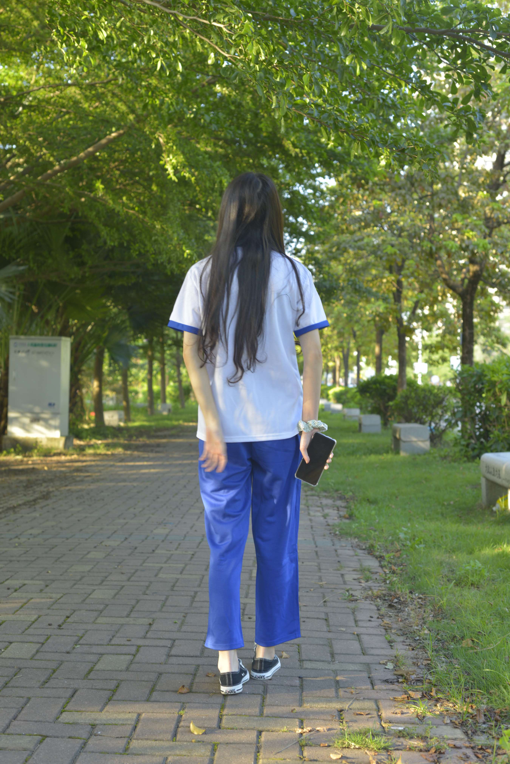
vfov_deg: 39.6
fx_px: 1062
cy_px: 382
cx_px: 255
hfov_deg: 27.0
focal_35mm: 50
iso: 250
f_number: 5
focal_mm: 50
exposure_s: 1/80
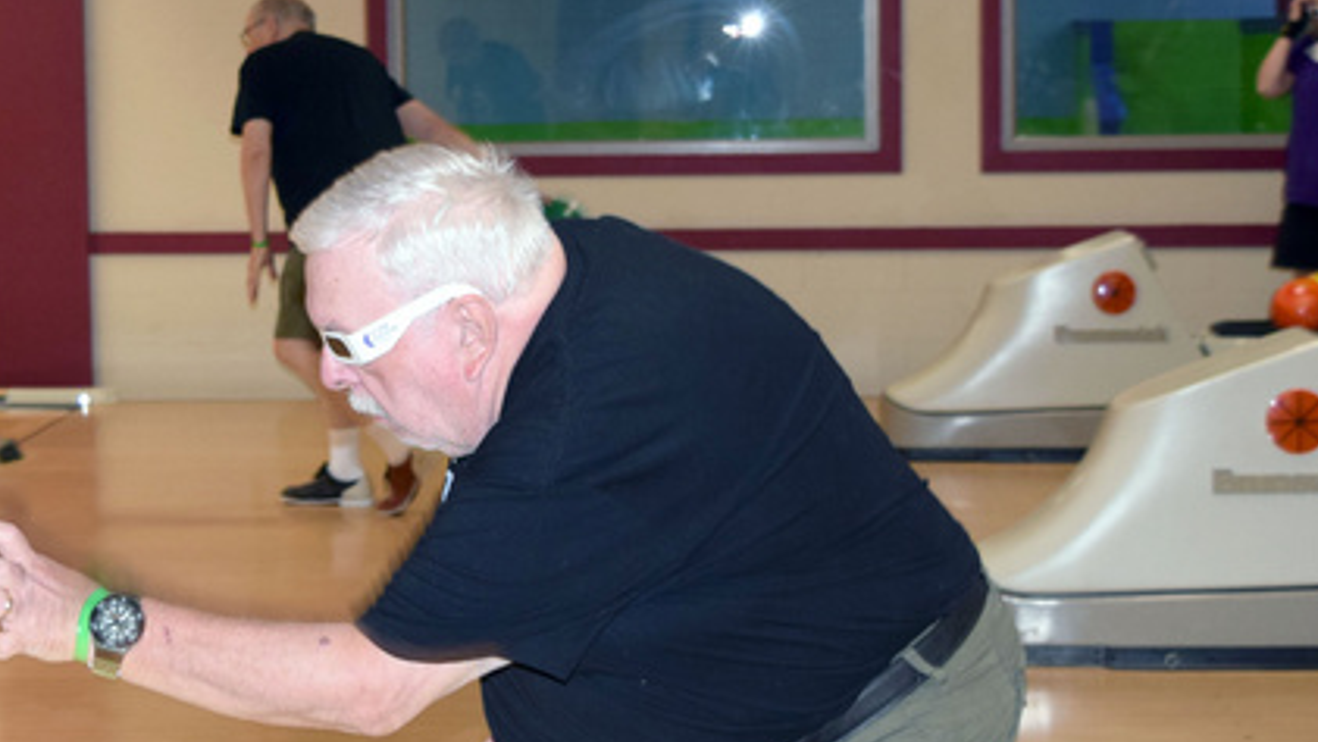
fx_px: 3109
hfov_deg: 23.9
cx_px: 513
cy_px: 360
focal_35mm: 89
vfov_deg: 13.6
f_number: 4.2
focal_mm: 31
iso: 800
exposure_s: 1/60
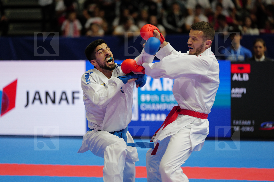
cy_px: 91
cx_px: 137
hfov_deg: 11.8
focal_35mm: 175
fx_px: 1330
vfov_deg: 7.8
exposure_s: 1/1000
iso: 1600
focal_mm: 175
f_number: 2.8
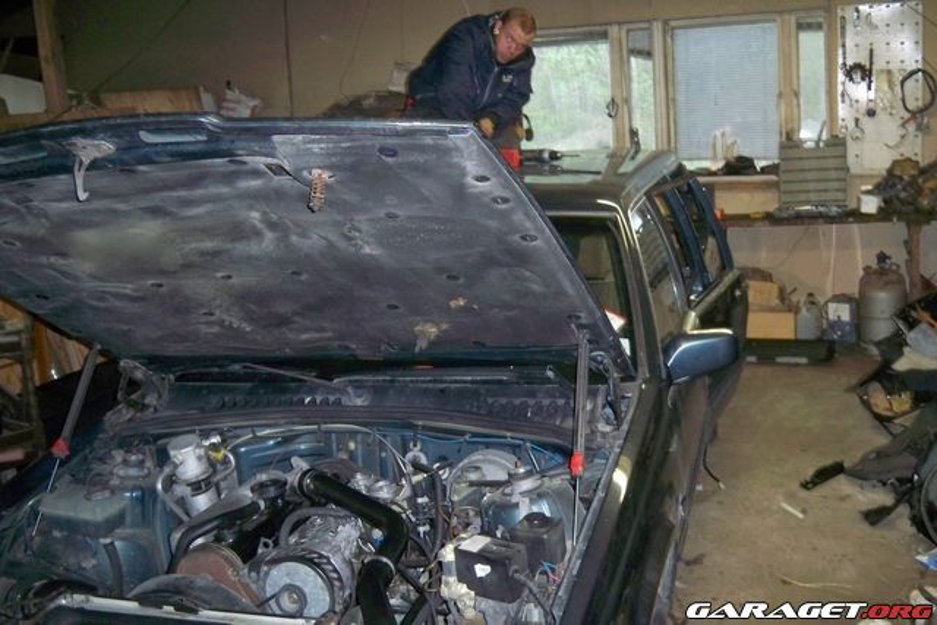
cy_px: 312
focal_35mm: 37
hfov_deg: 51.9
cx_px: 468
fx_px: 963
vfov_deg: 36.0
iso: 400
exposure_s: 1/30
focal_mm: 7.9
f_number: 3.1
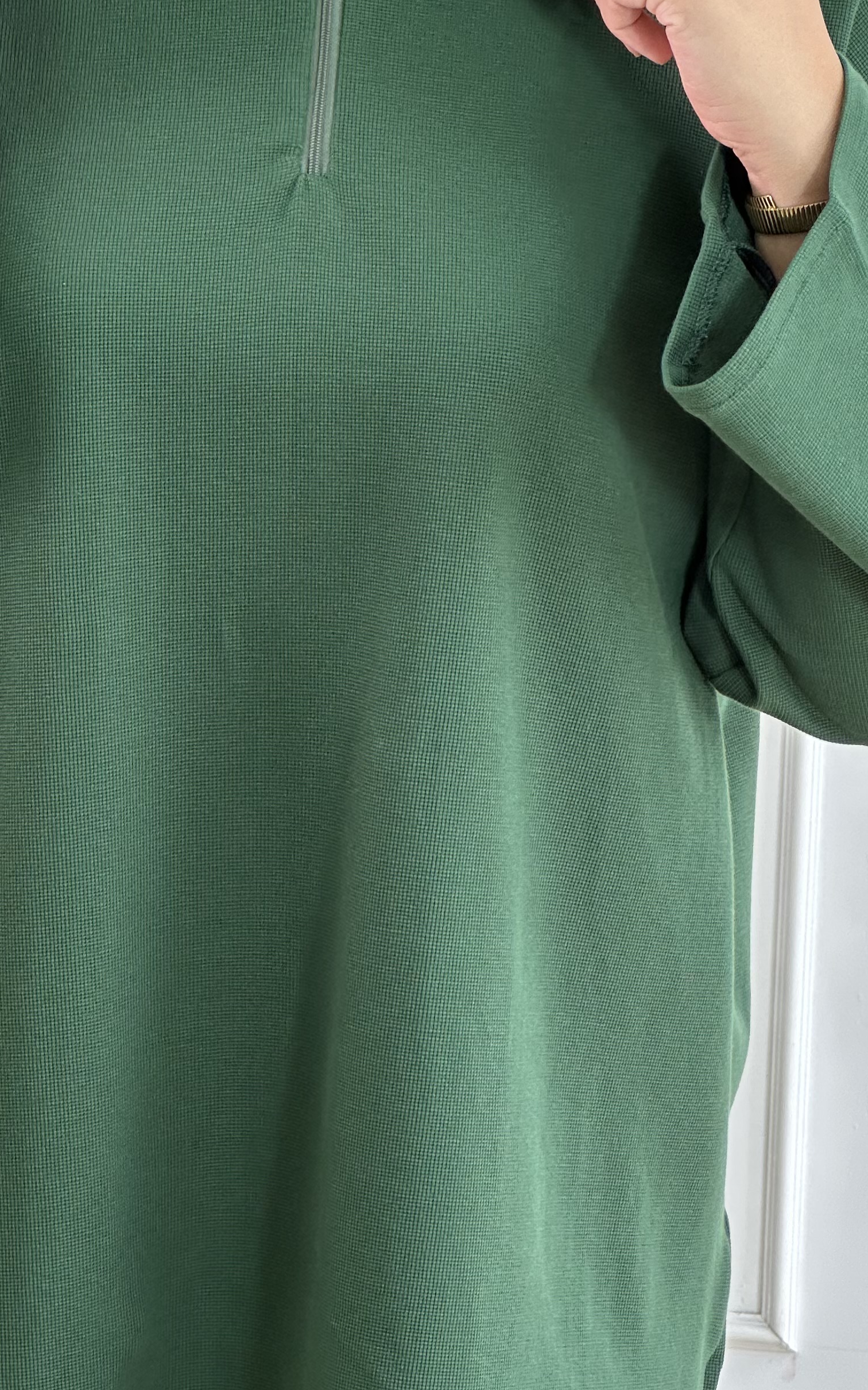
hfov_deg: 9.6
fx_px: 5149
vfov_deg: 15.4
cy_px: 660
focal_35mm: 136
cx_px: 378
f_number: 2.8
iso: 64
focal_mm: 9
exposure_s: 1/99
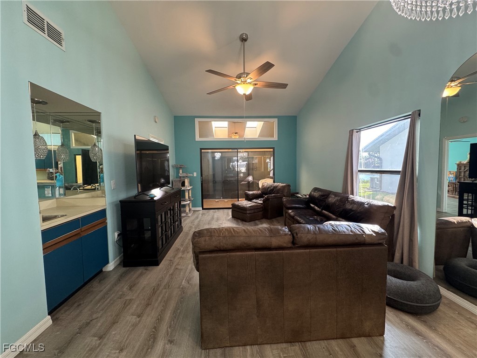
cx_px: 238
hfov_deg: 102.1
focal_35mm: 14
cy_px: 179
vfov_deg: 85.7
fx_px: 193
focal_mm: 2.22
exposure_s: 1/60
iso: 200
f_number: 2.2
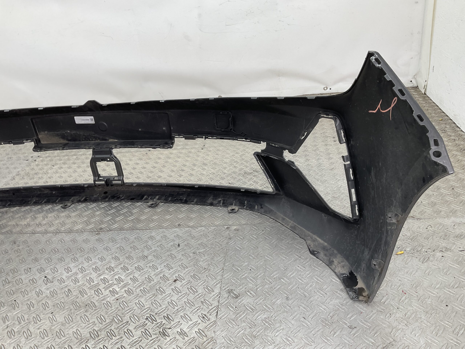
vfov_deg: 48.2
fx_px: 390
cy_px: 174
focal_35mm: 29
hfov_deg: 61.7
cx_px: 232
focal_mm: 3
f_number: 1.8
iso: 20
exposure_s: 1/100
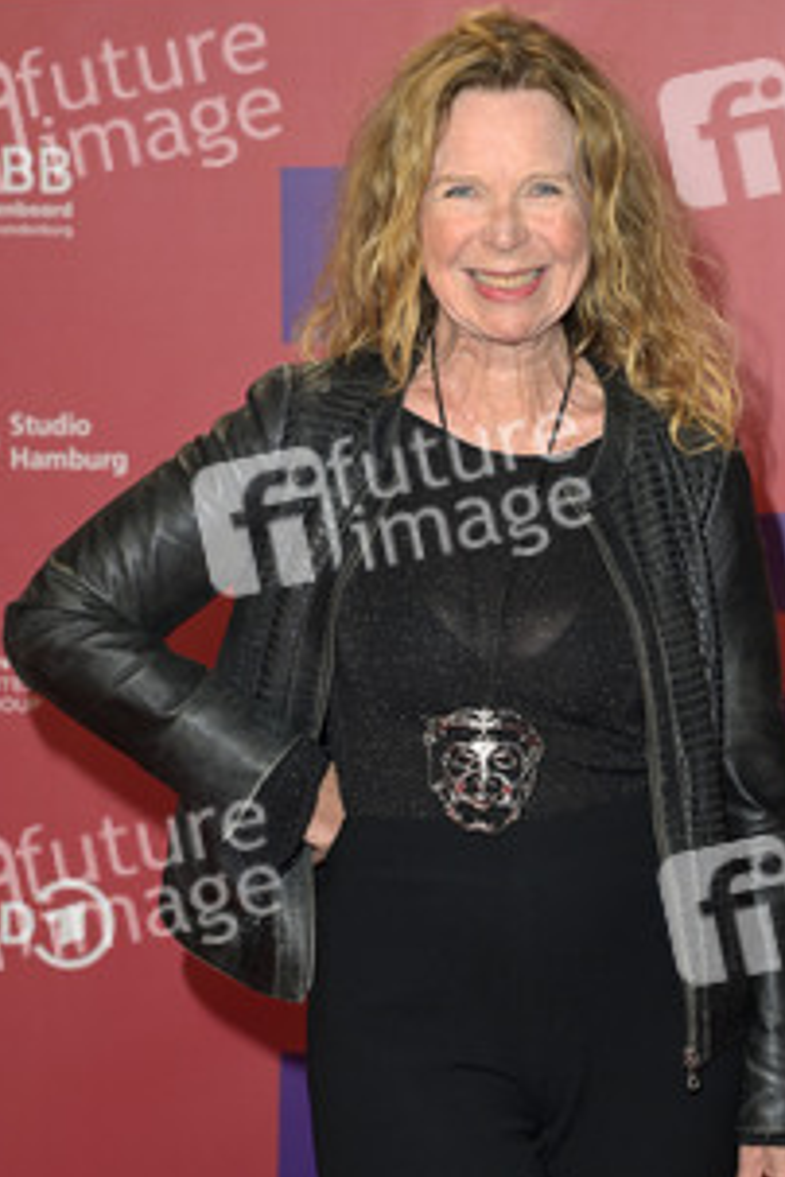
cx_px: 505
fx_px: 3238
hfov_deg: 13.8
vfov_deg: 20.6
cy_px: 699
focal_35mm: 99
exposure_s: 1/250
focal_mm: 75
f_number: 5.6
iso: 400
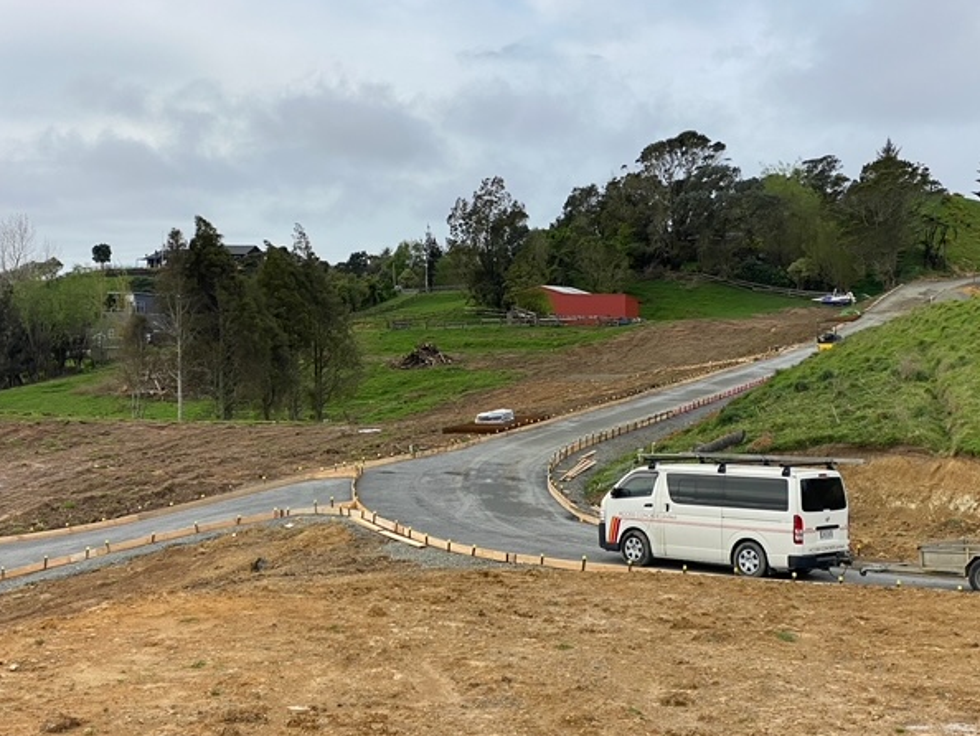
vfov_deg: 26.1
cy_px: 360
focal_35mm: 56
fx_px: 1586
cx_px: 515
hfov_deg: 34.3
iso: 20
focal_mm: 6
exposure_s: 1/1597
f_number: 2
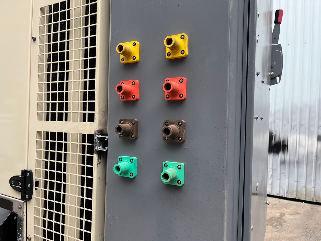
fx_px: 241
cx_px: 160
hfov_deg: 67.3
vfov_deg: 53.1
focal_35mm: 26
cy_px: 120
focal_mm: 5.1
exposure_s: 1/351
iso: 50
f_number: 1.6
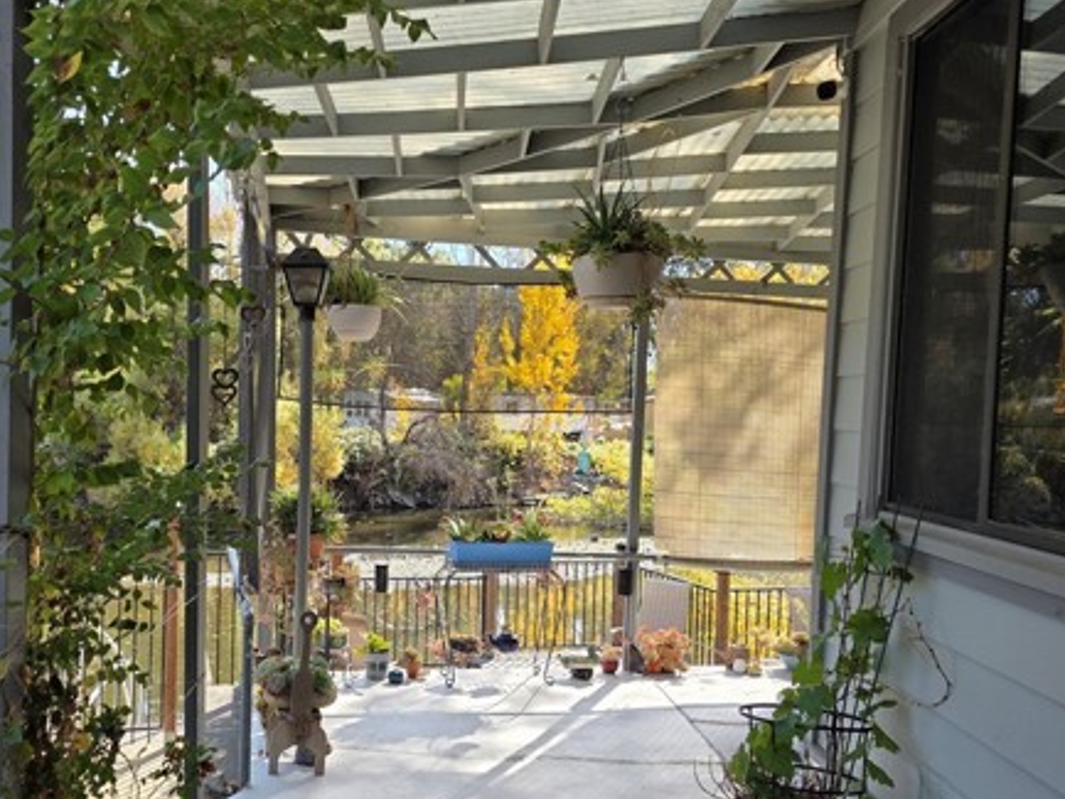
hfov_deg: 53.6
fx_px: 1046
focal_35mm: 34
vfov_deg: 41.6
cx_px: 426
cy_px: 474
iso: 80
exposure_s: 1/1606
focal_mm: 6.3
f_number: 1.7
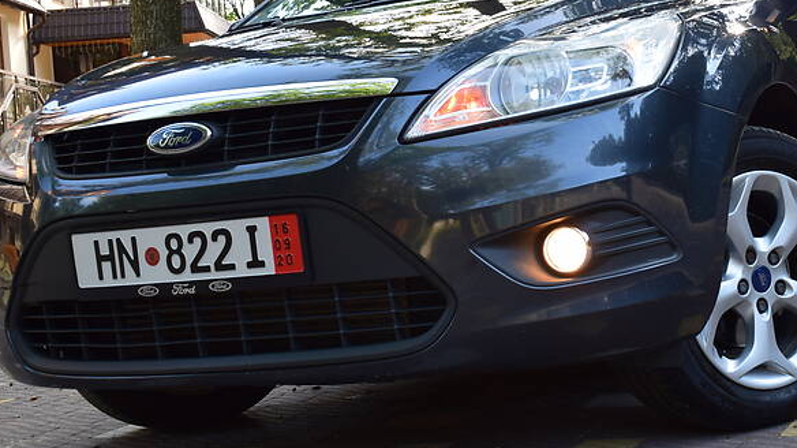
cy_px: 150
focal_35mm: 69
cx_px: 504
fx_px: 1458
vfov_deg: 17.4
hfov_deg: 30.4
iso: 400
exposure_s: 1/80
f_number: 8
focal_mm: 32
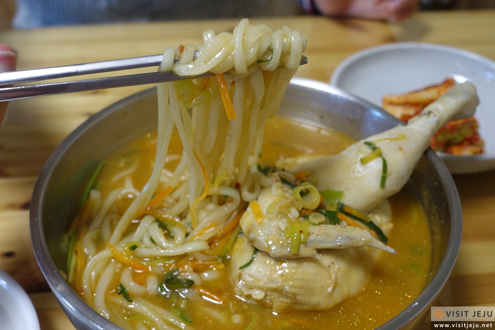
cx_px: 248
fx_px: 564
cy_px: 165
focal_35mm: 41
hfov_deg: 47.4
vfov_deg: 32.6
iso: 320
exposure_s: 1/50
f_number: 2.8
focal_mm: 15.1
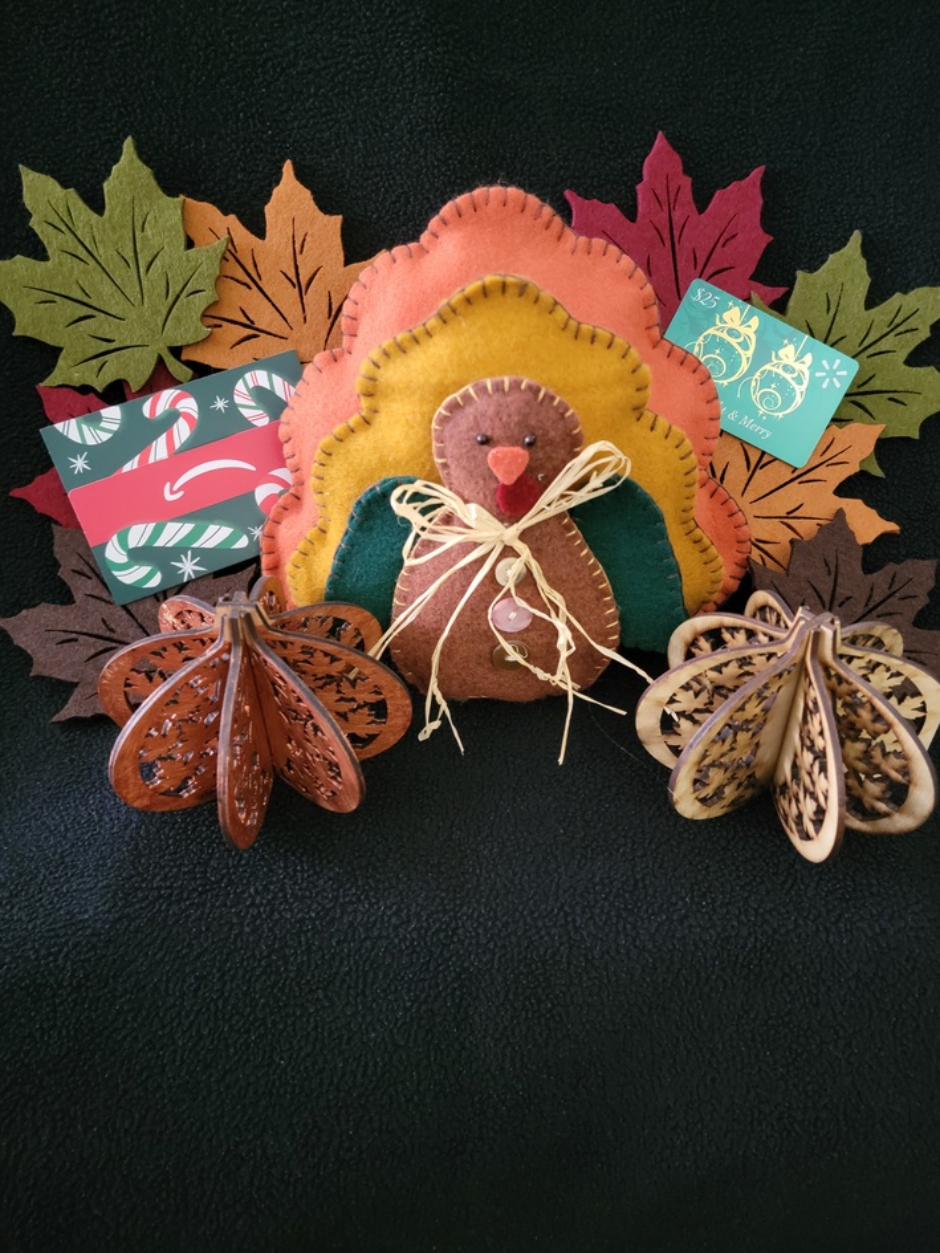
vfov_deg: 67.3
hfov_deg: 53.1
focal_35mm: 26
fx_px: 941
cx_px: 492
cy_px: 607
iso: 1250
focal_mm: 6.7
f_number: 1.8
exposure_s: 1/24
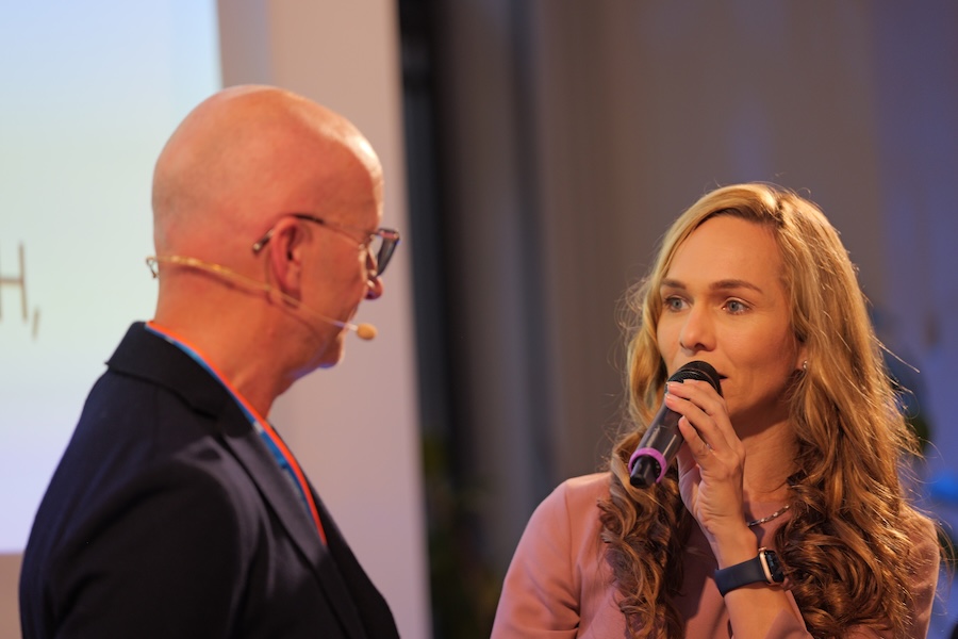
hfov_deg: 13.7
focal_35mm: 150
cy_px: 320
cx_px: 479
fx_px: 3991
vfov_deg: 9.1
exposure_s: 1/160
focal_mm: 150
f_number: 2.8
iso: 800
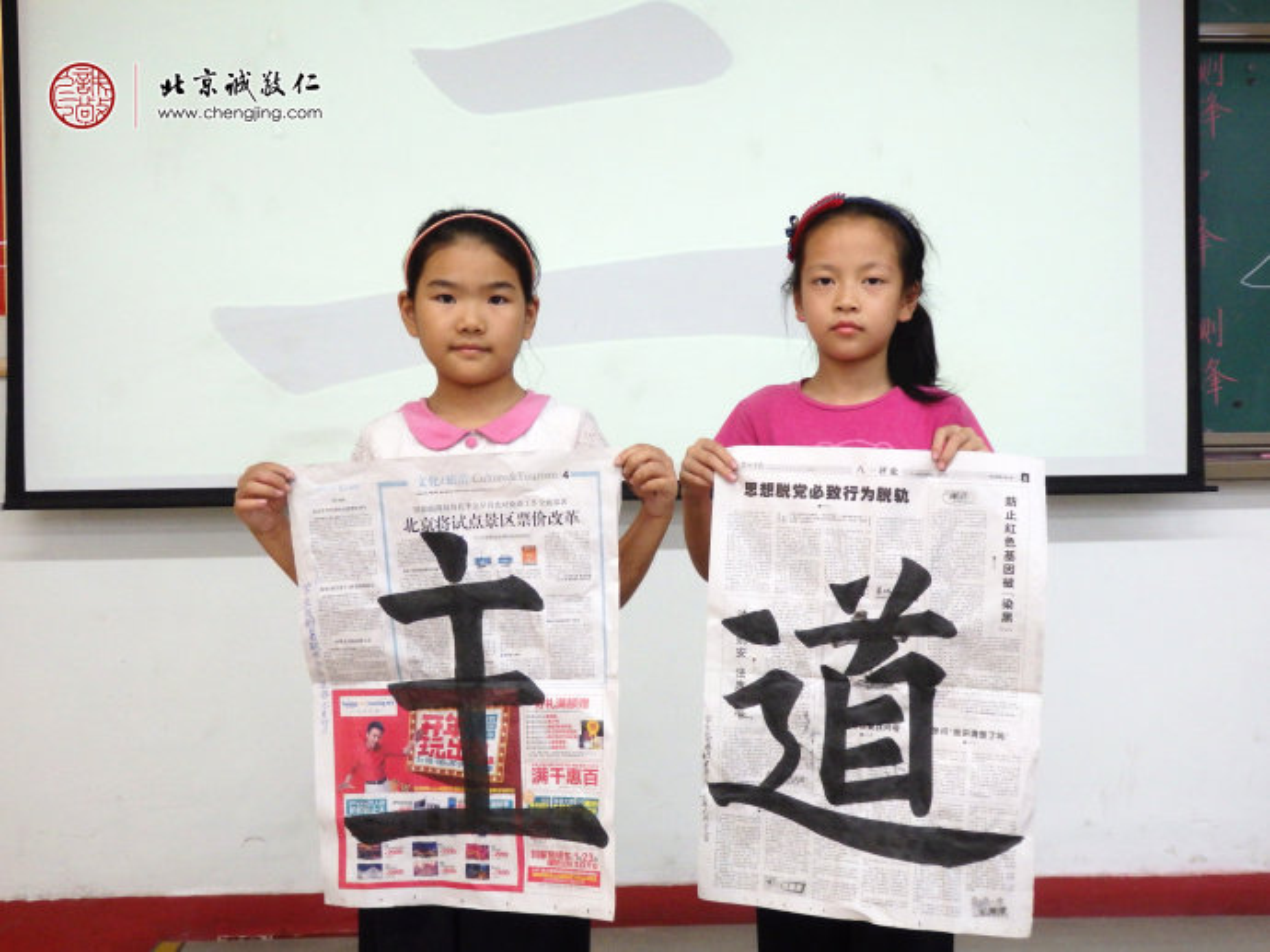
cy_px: 476
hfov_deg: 50.2
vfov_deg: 38.6
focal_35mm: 37
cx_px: 635
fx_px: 1357
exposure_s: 1/60
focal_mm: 6.6
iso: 400
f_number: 3.6
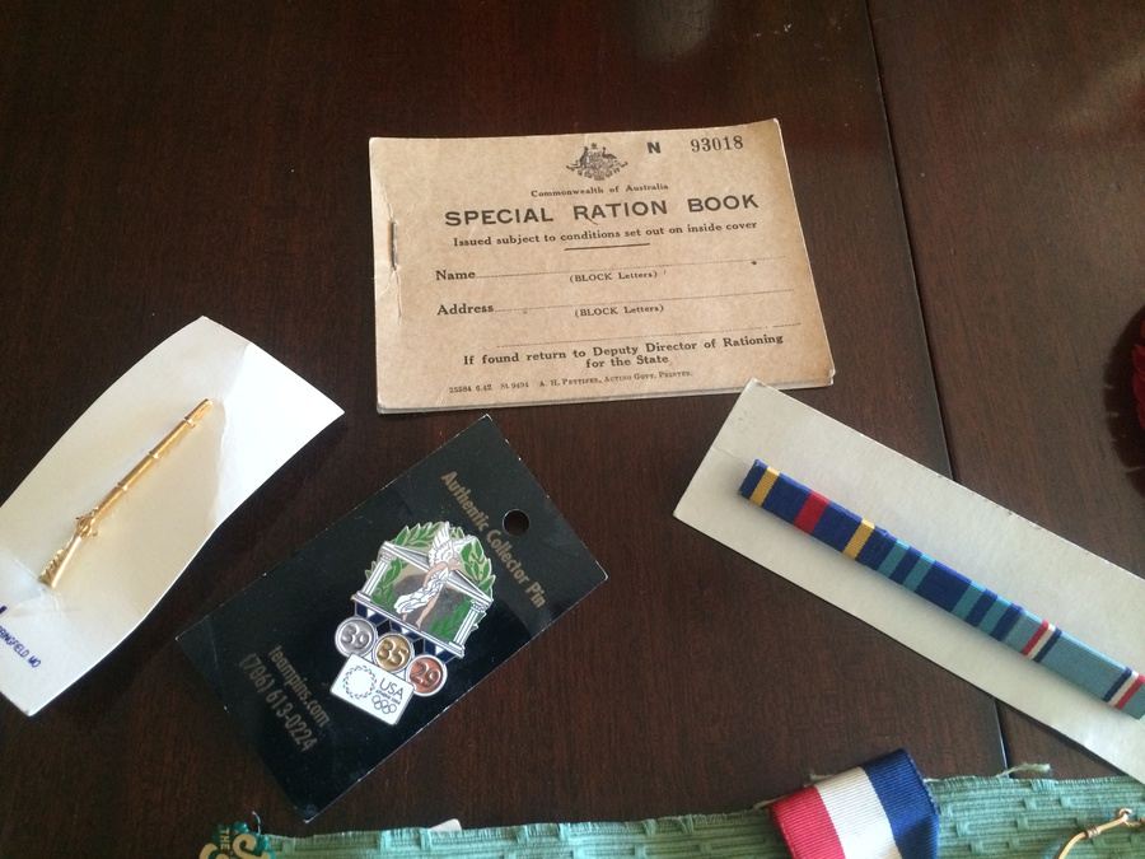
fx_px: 992
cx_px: 572
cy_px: 430
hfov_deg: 60.0
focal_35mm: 30
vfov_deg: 46.8
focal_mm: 4.12
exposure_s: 1/30
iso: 250
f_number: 2.2
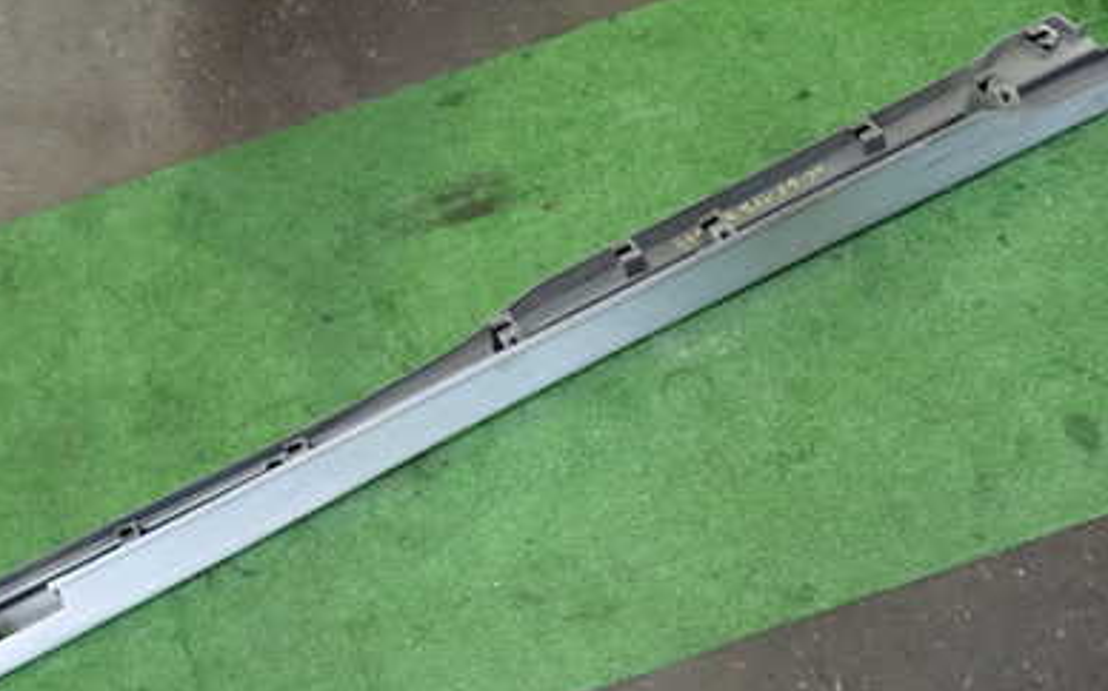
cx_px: 414
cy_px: 380
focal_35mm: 41
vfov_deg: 31.2
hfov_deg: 47.8
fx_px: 1237
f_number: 2
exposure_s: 1/30
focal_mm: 4.5
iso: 200
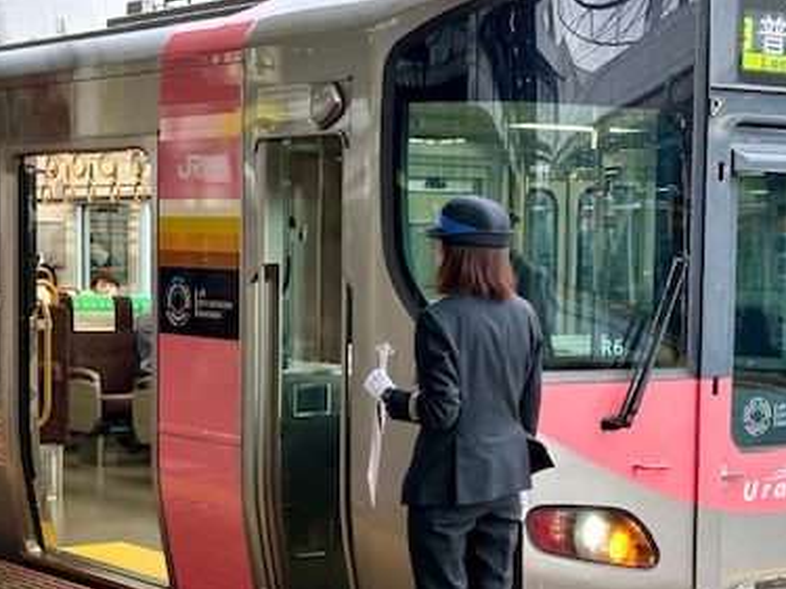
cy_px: 367
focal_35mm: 82
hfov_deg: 23.8
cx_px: 392
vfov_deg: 18.0
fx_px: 1861
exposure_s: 1/83
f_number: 1.78
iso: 80
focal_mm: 6.86
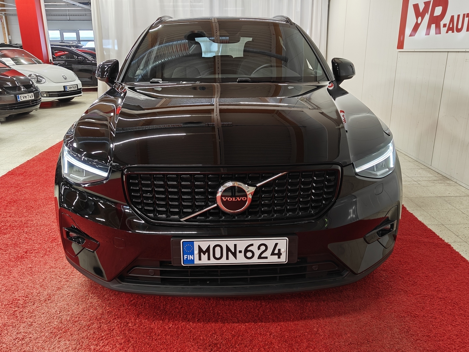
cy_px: 176
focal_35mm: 29
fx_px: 393
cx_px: 234
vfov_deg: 48.2
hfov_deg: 61.7
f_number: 1.8
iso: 80
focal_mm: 5.59
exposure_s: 1/50
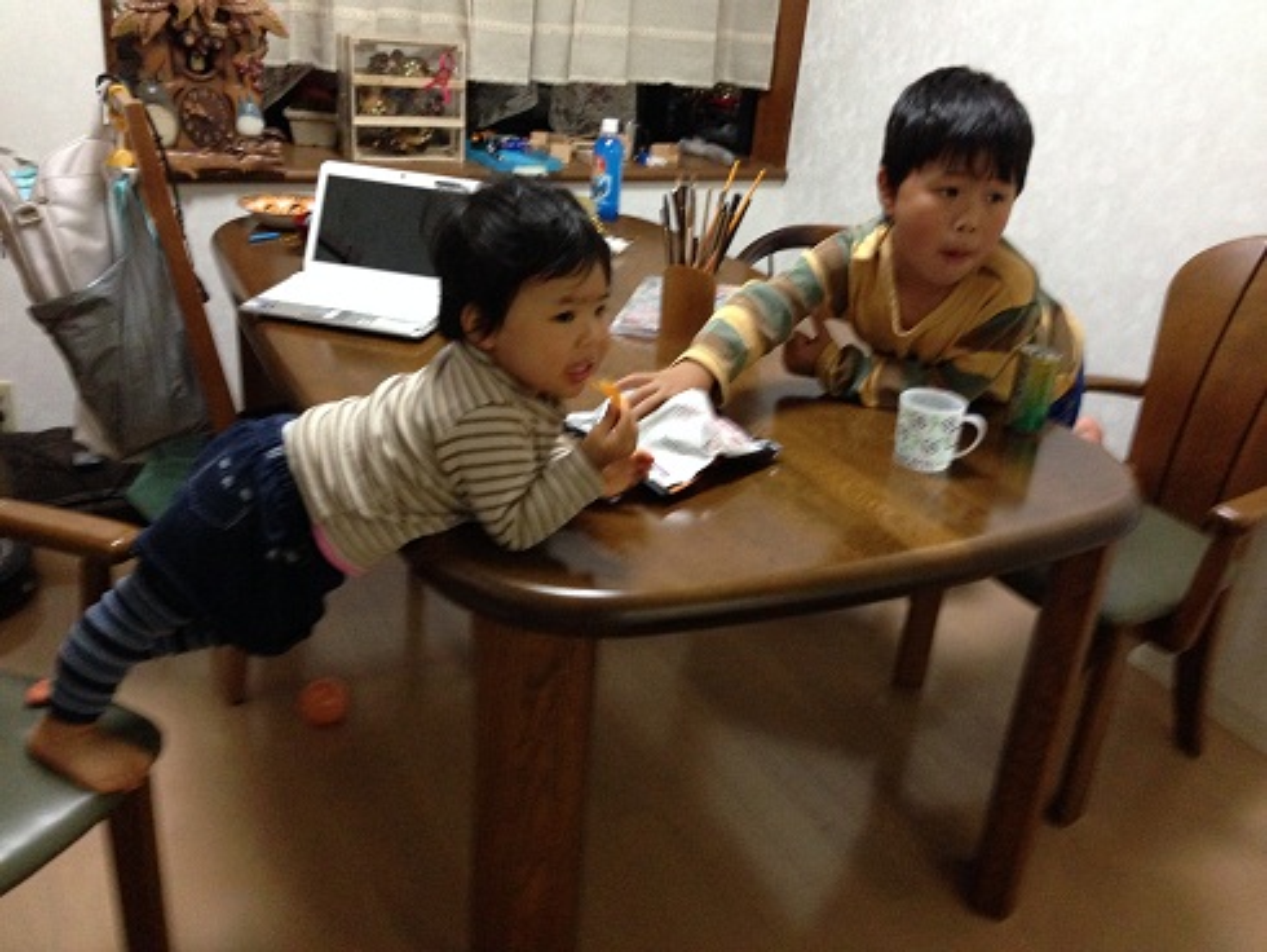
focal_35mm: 33
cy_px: 476
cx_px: 634
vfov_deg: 43.0
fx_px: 1208
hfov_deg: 55.3
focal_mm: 4.12
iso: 400
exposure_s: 1/20
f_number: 2.4
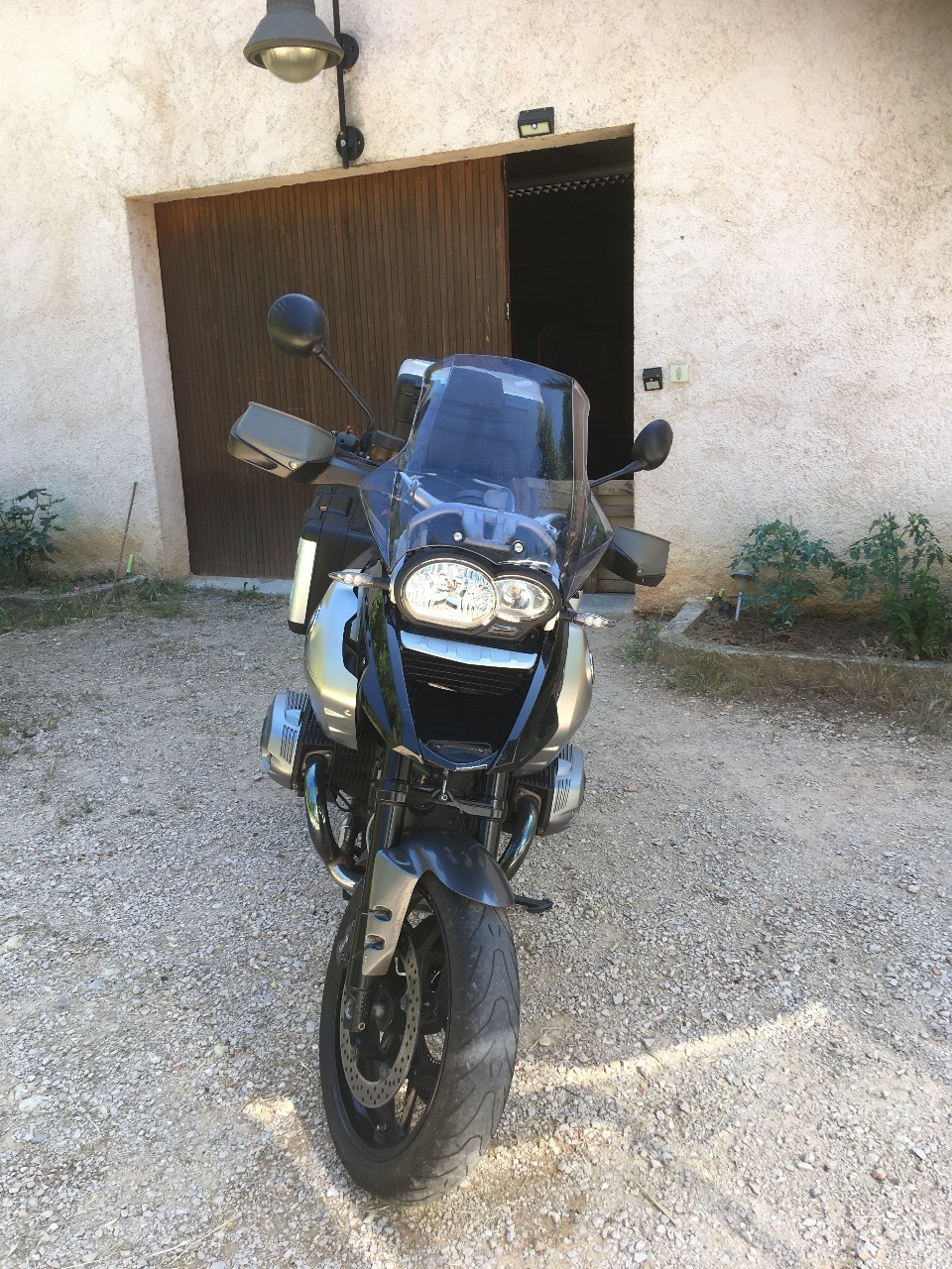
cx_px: 476
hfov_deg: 48.2
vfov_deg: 61.7
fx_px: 1063
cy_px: 634
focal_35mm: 29
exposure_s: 1/123
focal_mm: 4.15
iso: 25
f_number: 2.2
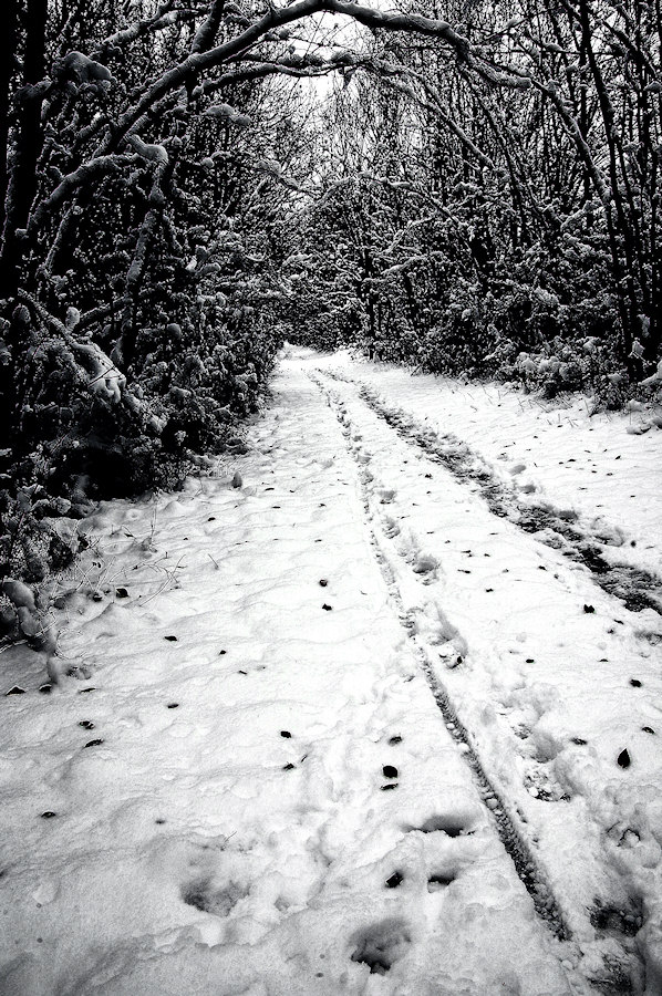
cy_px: 498
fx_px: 829
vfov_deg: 62.0
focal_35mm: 30
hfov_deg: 43.5
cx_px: 331
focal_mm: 20
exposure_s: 1/20
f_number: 16
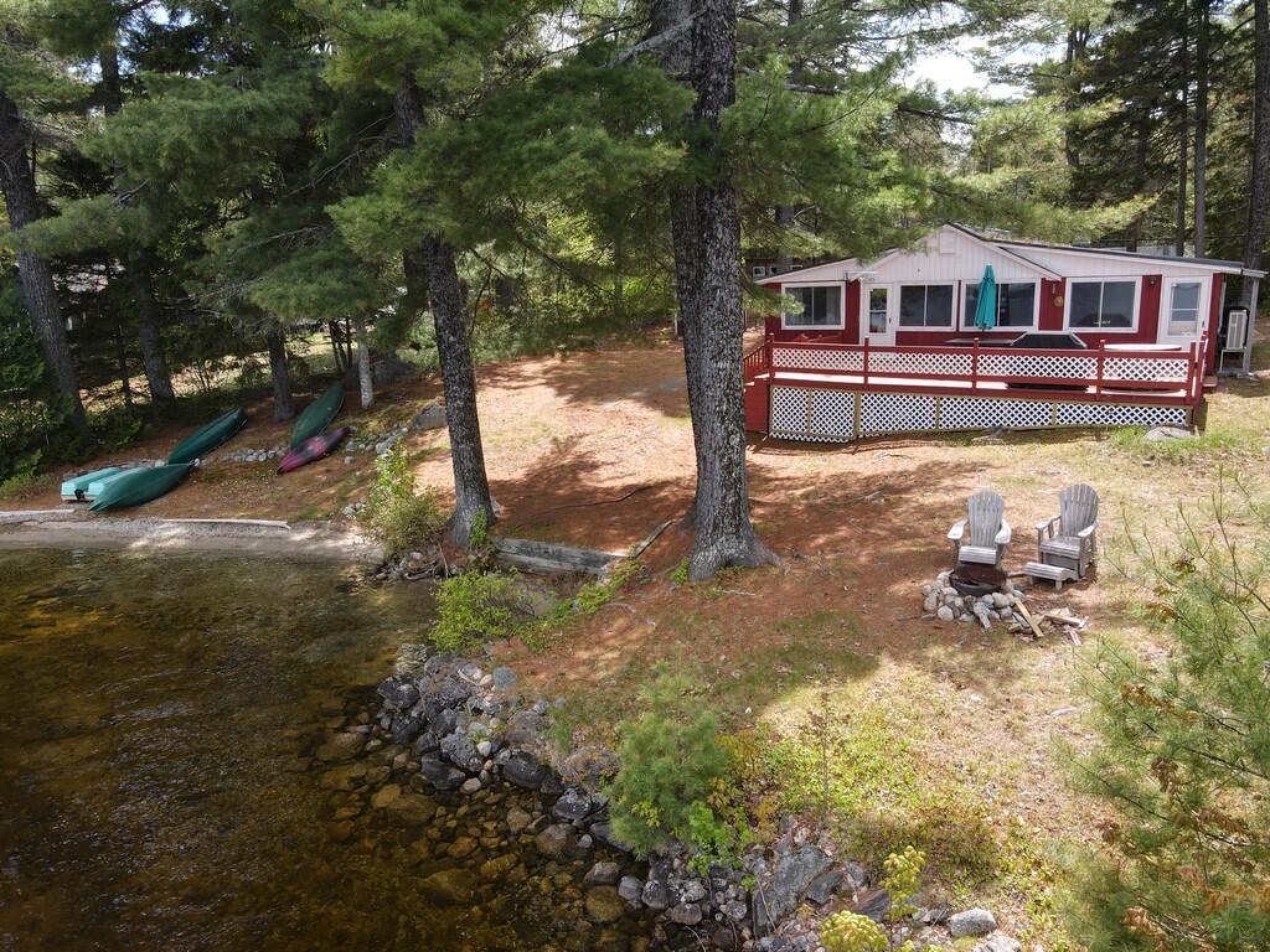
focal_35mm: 24
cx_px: 635
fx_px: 881
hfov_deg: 71.6
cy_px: 476
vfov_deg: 56.8
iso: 100
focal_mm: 4.5
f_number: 2.8
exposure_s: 1/180
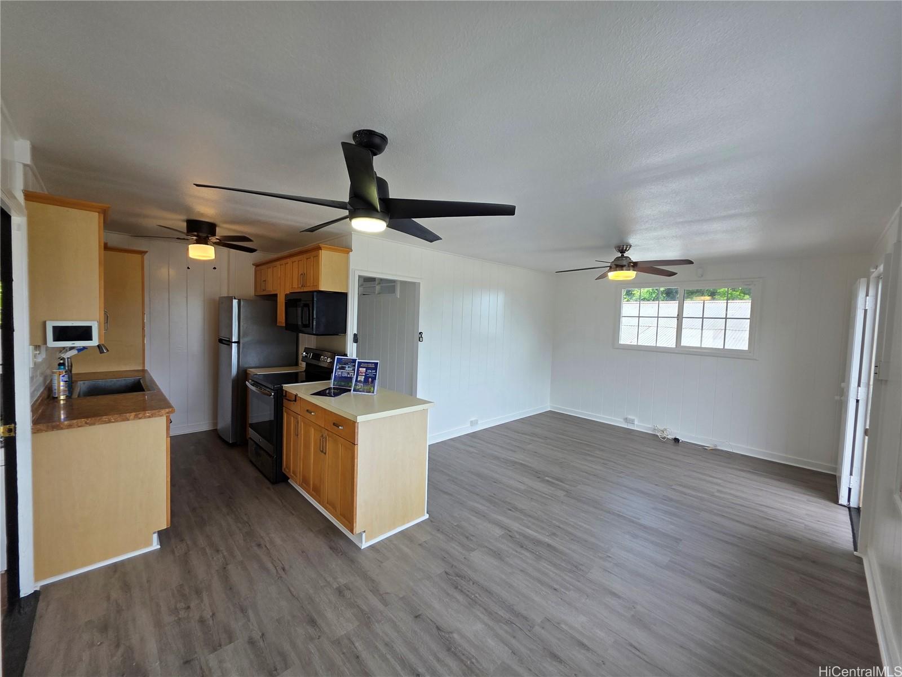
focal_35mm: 13
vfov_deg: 89.9
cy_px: 338
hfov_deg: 106.2
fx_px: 339
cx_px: 451
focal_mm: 2.2
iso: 50
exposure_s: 1/120
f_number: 1.9
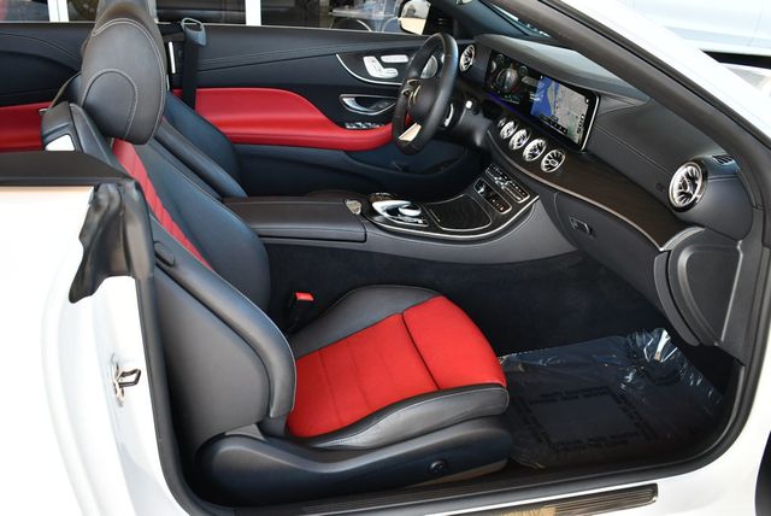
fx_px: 772
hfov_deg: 53.1
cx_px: 386
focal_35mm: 36
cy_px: 258
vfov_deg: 36.9
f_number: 3.5
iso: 450
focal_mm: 18
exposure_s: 1/250
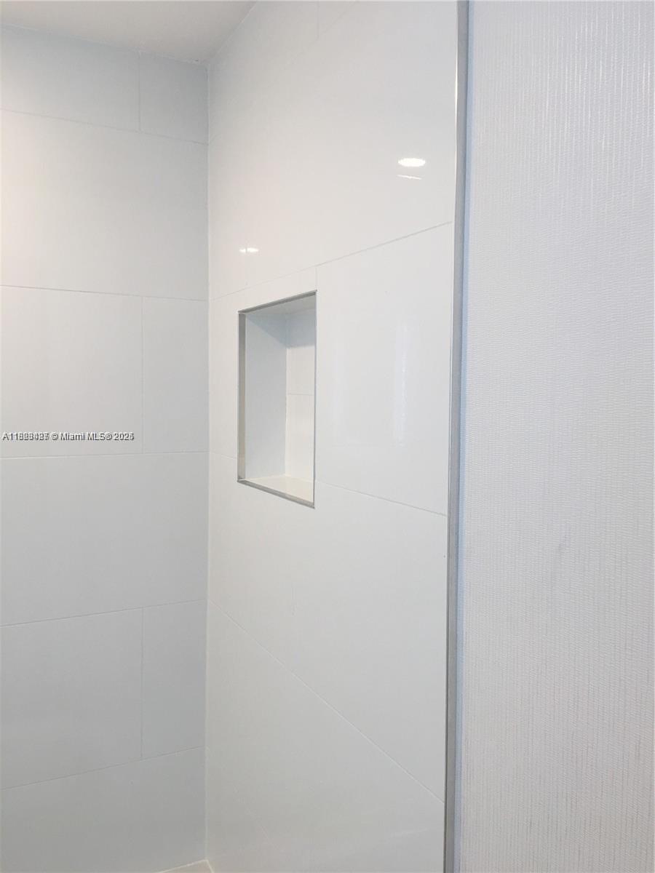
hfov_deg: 48.2
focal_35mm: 29
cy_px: 436
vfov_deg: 61.7
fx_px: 732
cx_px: 328
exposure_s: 1/40
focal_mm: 4.15
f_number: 2.2
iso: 25
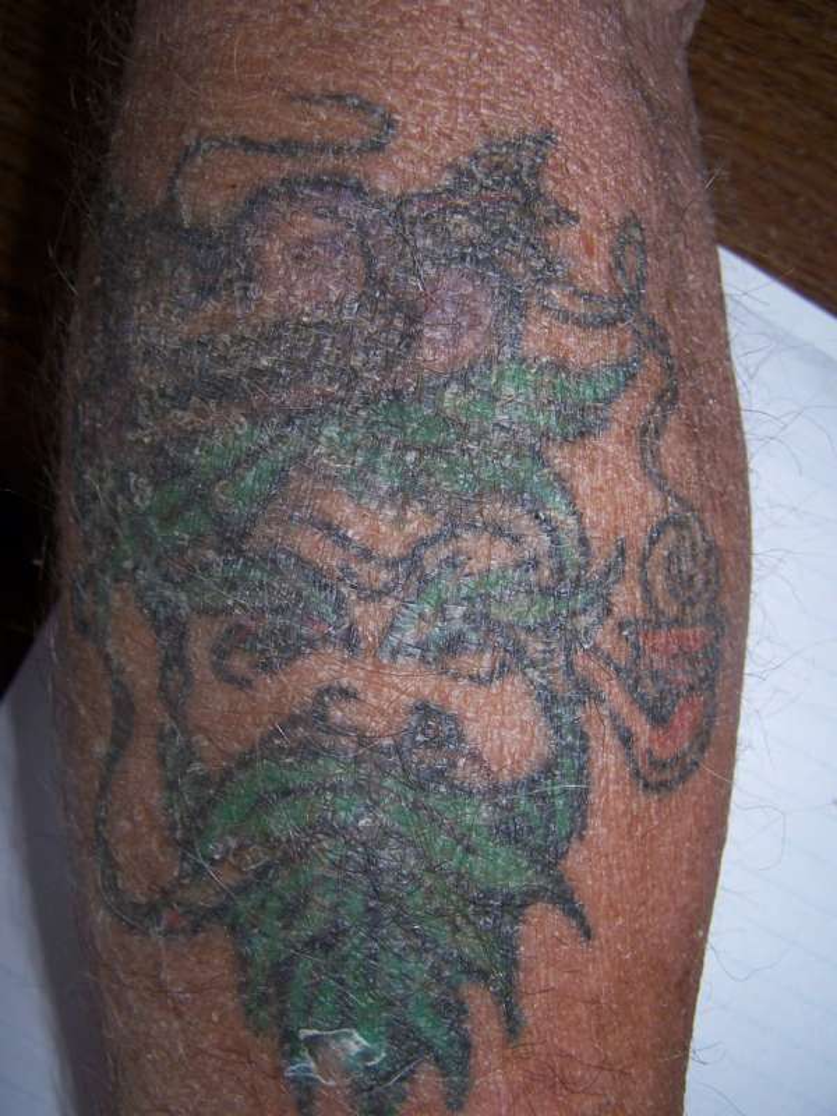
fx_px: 1225
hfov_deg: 37.7
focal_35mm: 38
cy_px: 558
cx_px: 418
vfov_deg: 49.0
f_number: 2.8
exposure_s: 1/60
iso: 80
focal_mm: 6.3
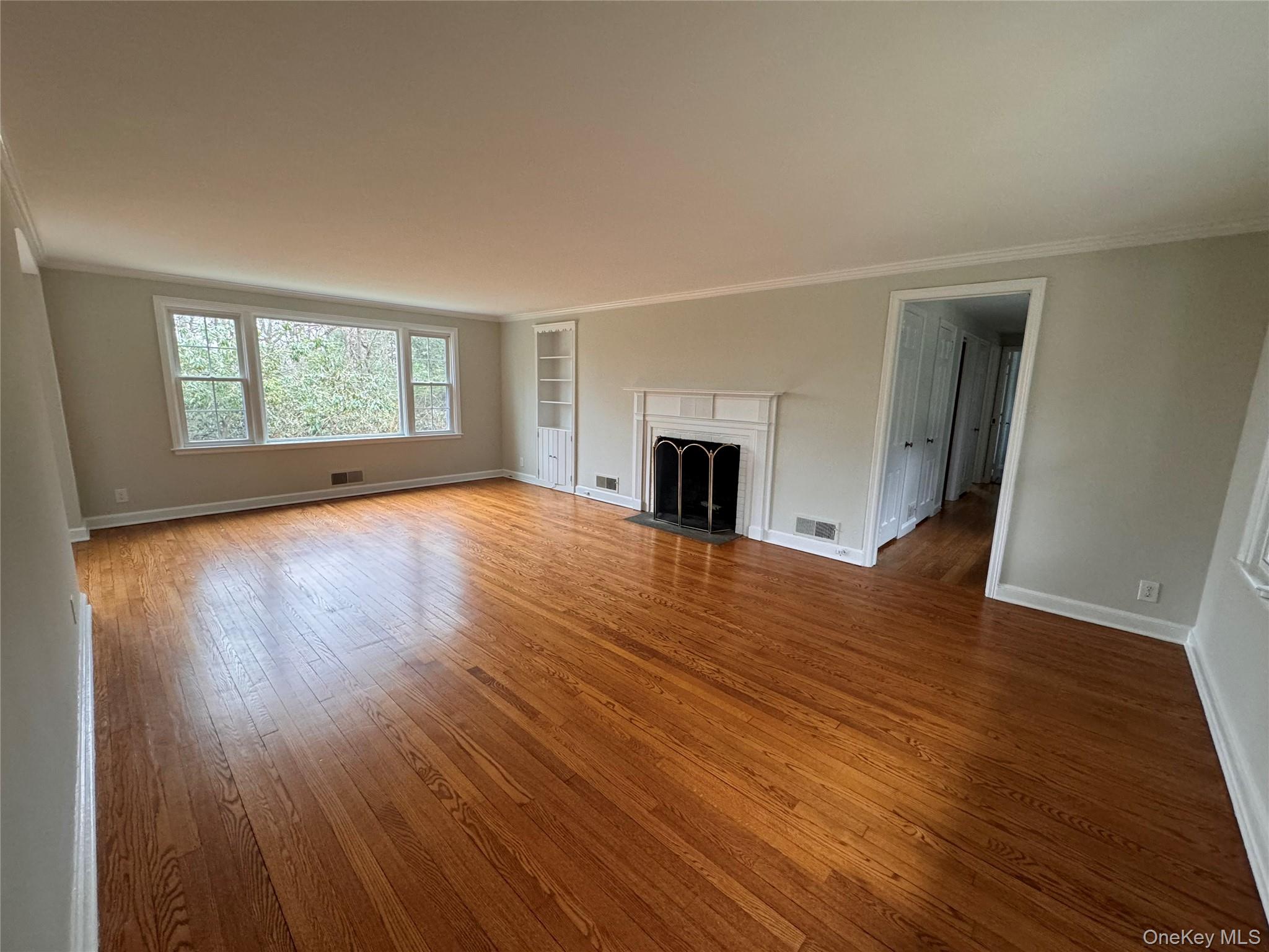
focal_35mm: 14
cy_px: 476
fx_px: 513
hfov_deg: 102.1
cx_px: 634
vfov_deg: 85.7
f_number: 2.2
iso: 250
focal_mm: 2.22
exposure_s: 1/99
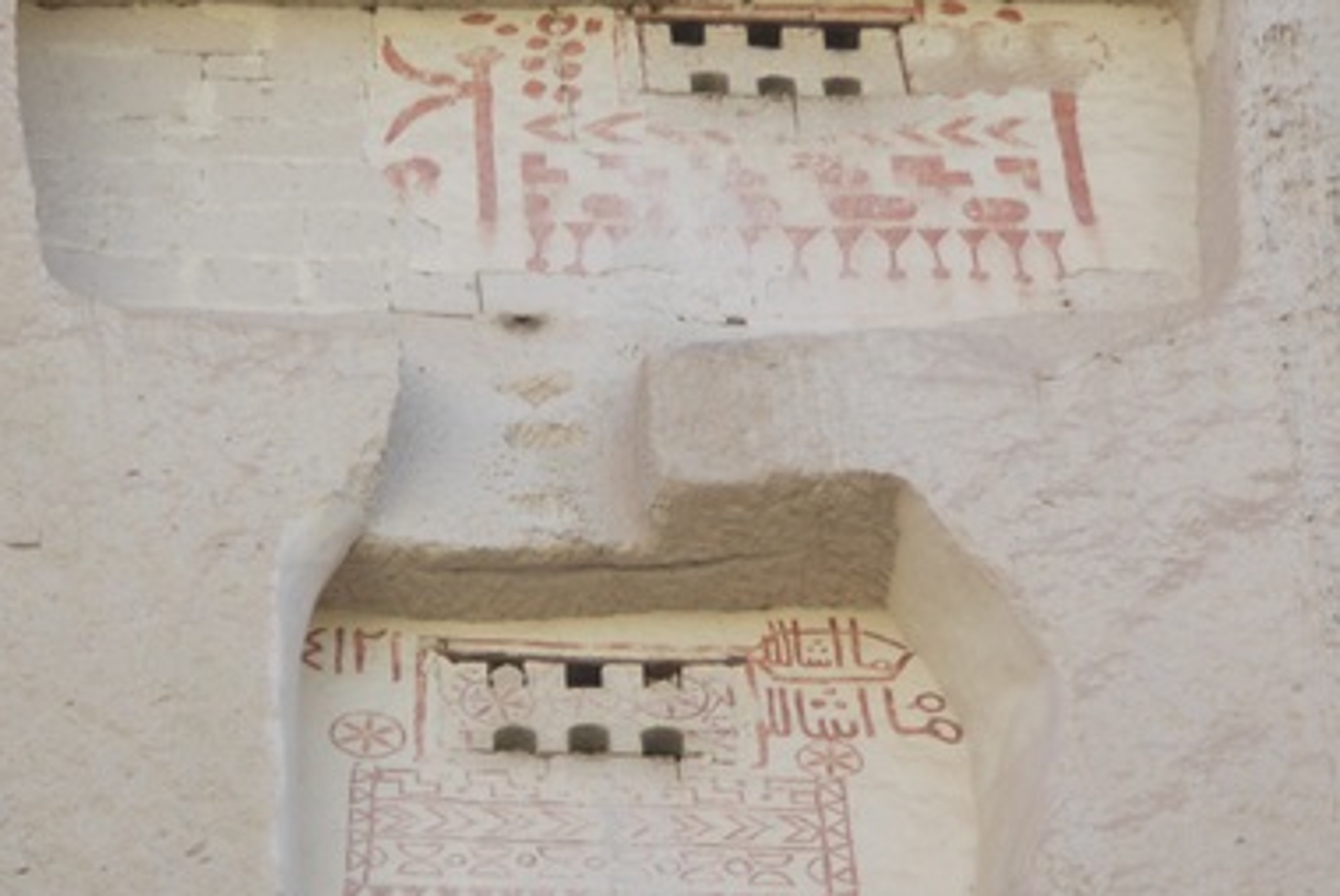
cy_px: 536
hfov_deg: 5.9
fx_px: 13037
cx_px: 585
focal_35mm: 350
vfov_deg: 3.9
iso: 80
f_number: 3.5
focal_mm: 50.8
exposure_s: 1/250
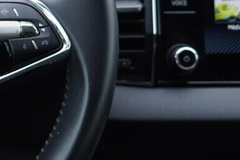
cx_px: -143
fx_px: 893
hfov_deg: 14.1
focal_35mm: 134
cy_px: 41
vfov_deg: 10.2
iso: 160
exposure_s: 1/40
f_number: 2.8
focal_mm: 24
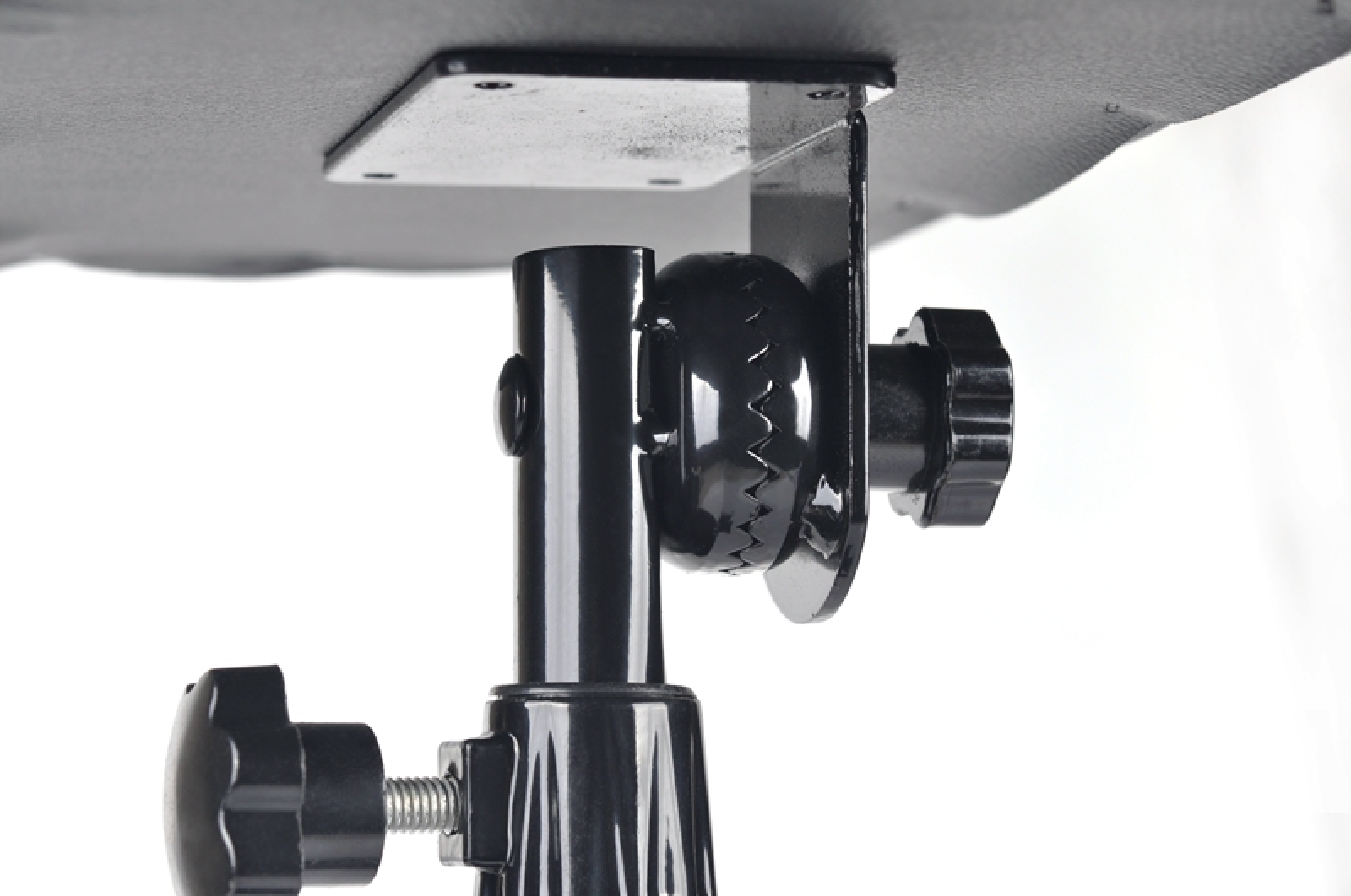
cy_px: 448
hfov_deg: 22.7
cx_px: 676
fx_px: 3373
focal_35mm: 90
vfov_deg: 15.1
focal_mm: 60
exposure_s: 1/90
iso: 200
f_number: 9.5
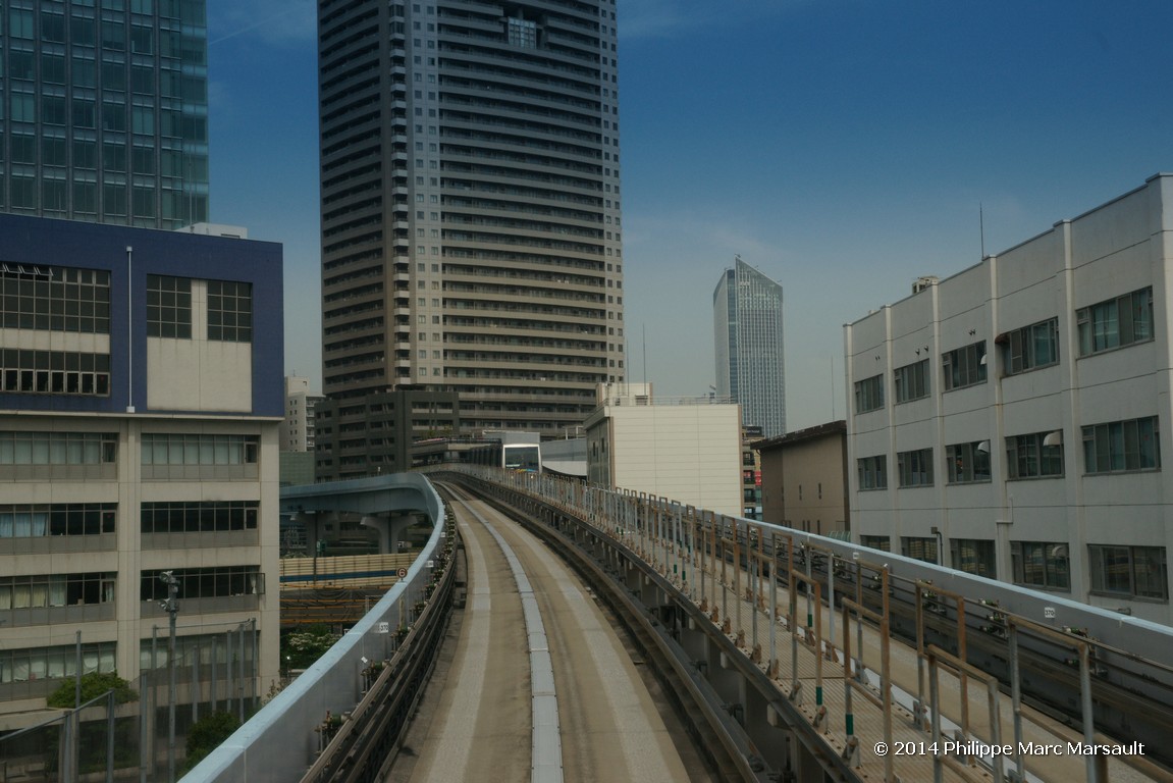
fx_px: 1629
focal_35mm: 50
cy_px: 392
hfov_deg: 39.6
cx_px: 586
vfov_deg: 27.0
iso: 400
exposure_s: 1/500
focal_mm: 50
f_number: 11
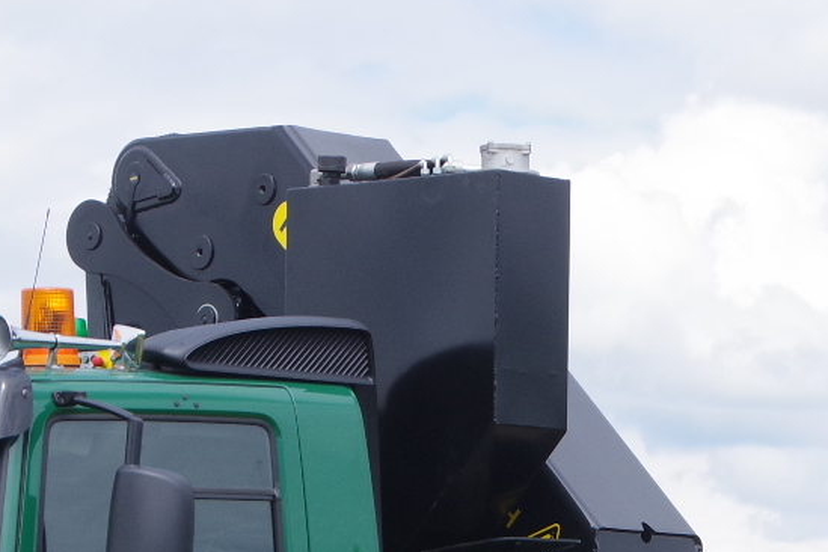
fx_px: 5796
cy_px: 765
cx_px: 636
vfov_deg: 5.4
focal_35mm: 252
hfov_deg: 8.2
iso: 200
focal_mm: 48
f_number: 9
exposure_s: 1/200
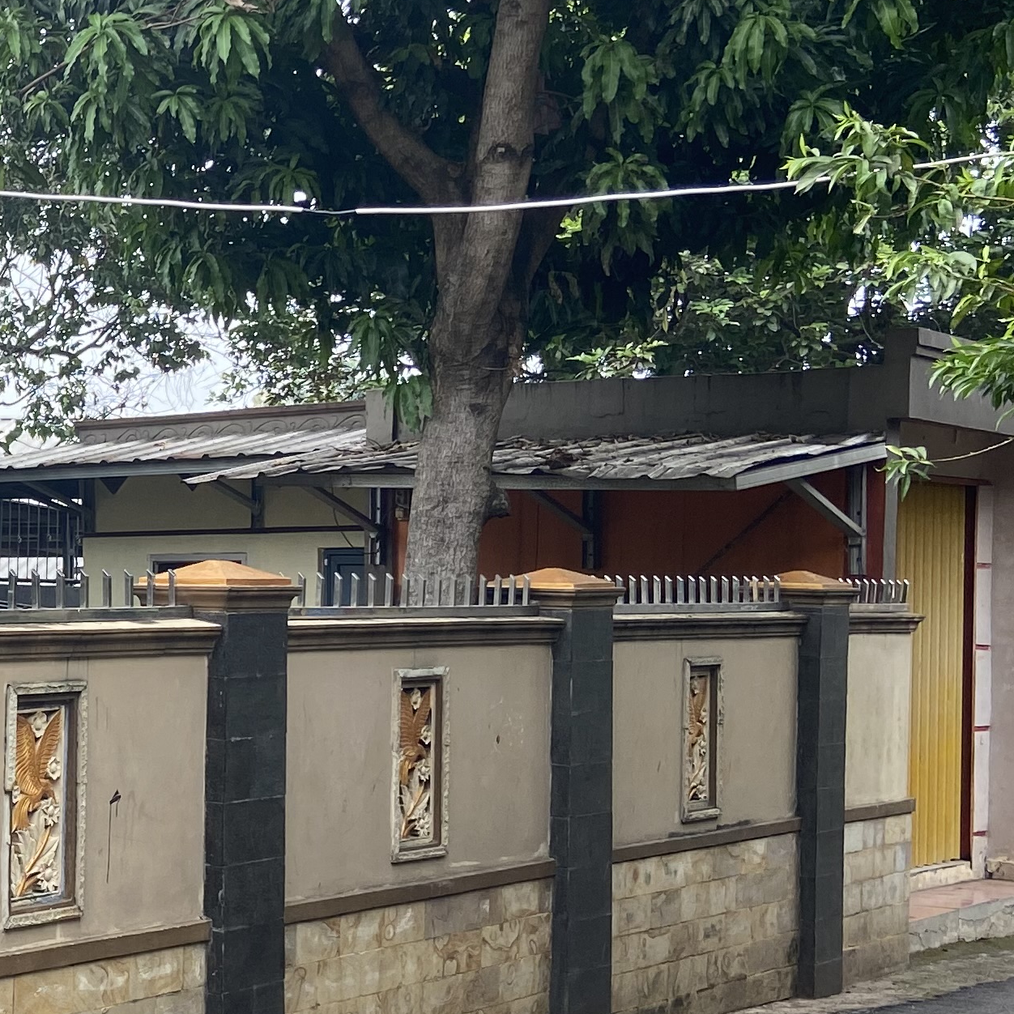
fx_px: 2452
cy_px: 526
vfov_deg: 23.4
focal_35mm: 74
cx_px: -379
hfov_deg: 20.8
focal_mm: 4.25
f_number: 1.8
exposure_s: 1/454
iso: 32
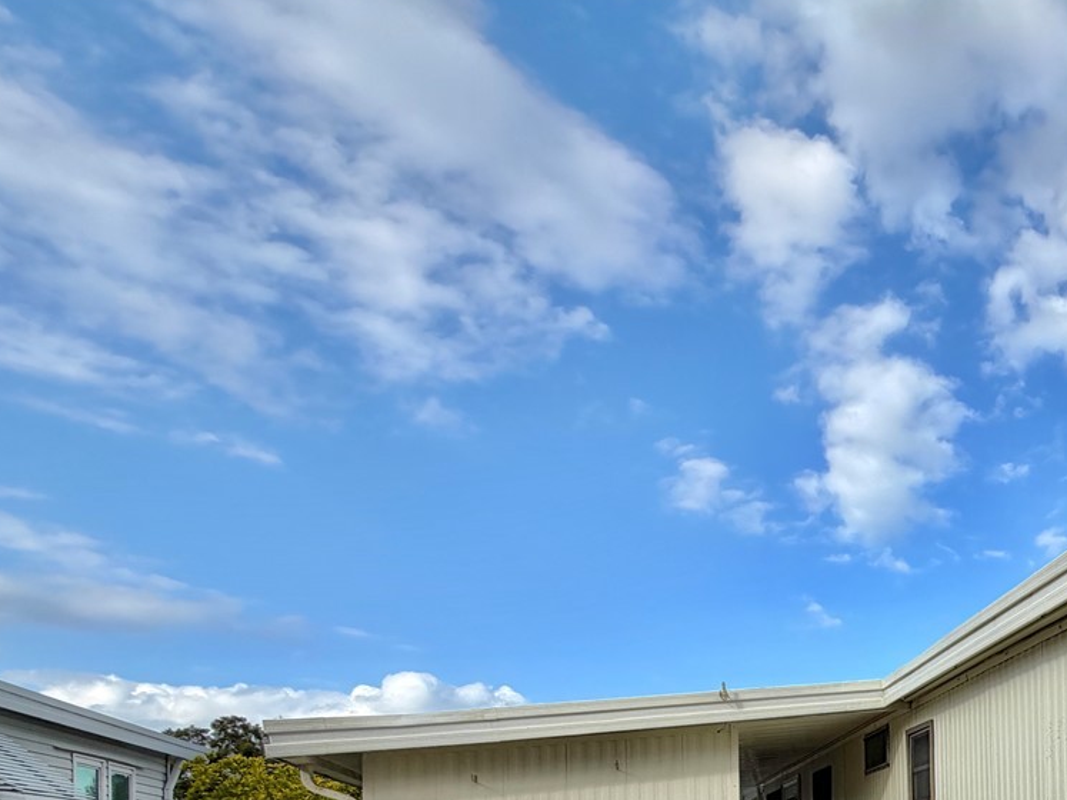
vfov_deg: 39.8
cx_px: 1087
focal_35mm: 30
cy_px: 840
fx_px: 925
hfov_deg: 48.4
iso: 25
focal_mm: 2.22
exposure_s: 1/770
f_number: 2.2
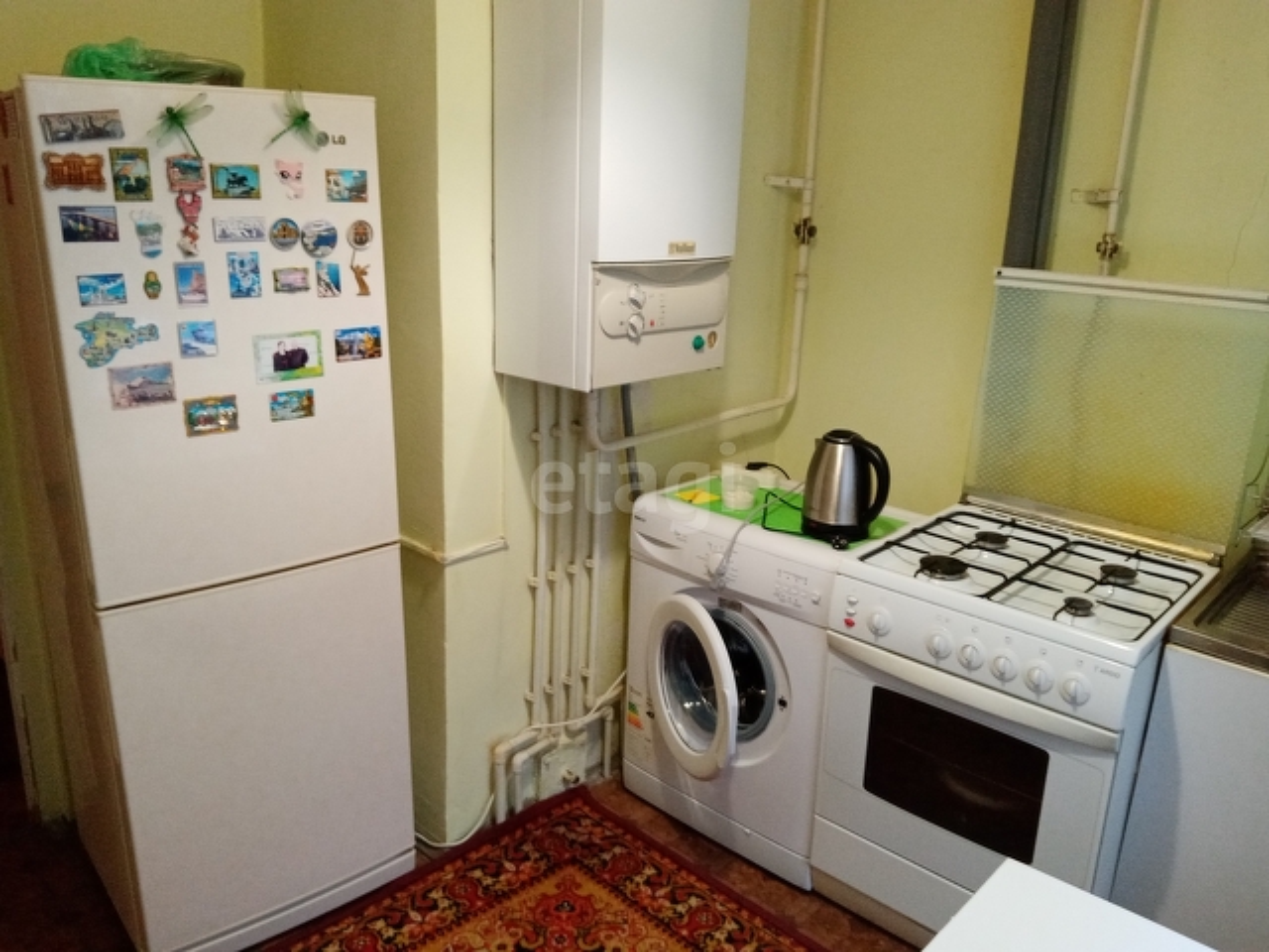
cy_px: 476
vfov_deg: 53.1
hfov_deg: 67.3
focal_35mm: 26
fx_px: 953
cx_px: 634
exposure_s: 1/25
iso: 378
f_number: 1.8
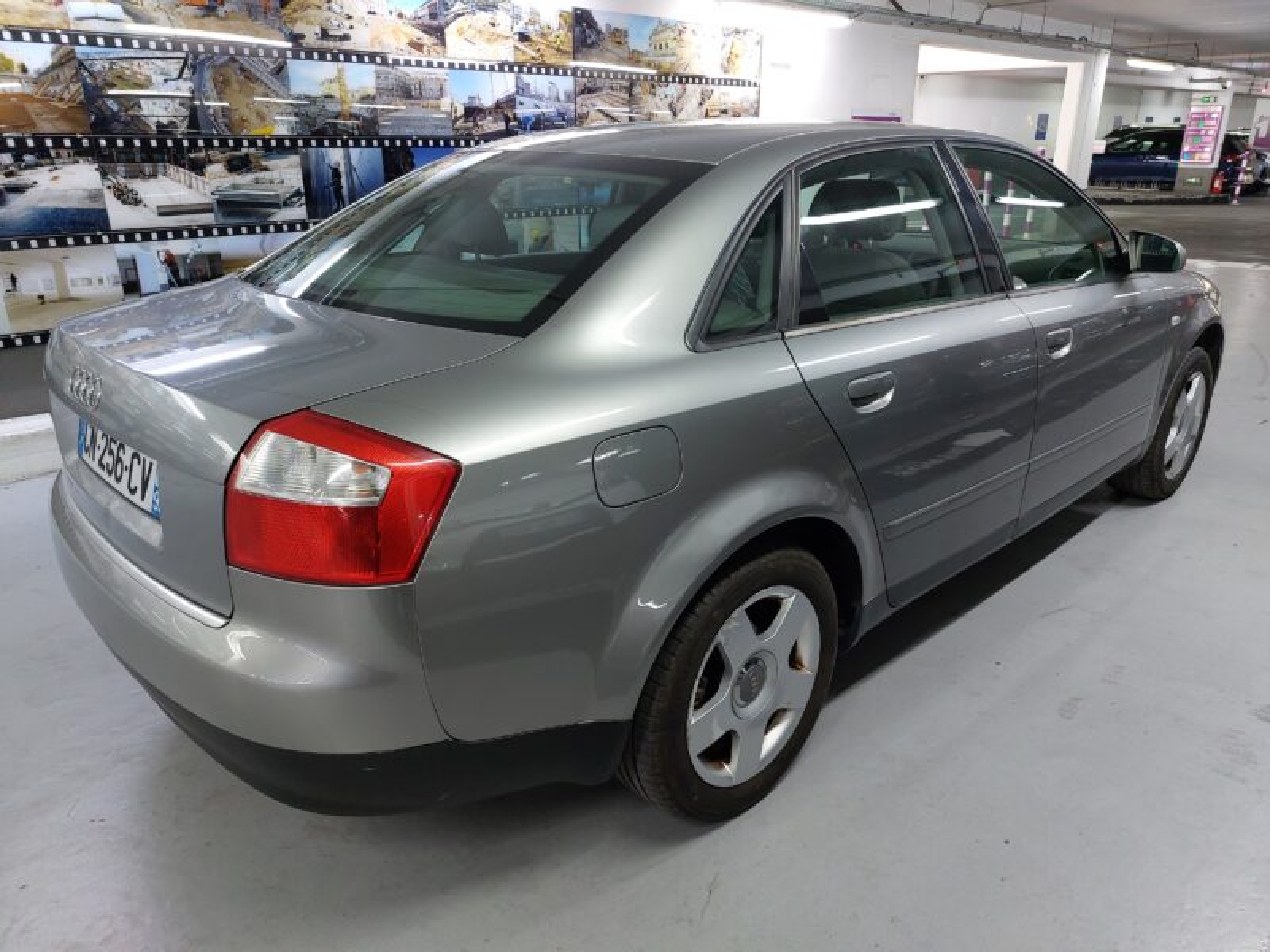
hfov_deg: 69.4
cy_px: 476
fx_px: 917
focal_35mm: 25
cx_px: 635
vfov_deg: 54.9
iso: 250
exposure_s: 1/50
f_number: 1.8
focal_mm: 5.23
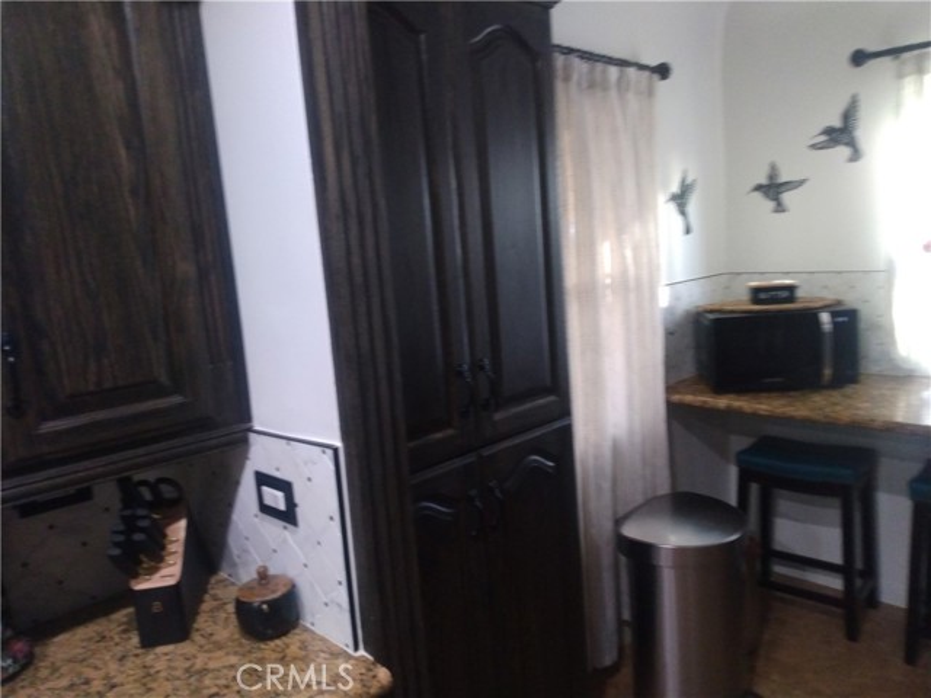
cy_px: 349
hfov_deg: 81.7
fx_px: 538
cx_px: 466
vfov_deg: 66.0
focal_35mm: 20
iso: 575
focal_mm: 3.54
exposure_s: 1/30
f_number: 2
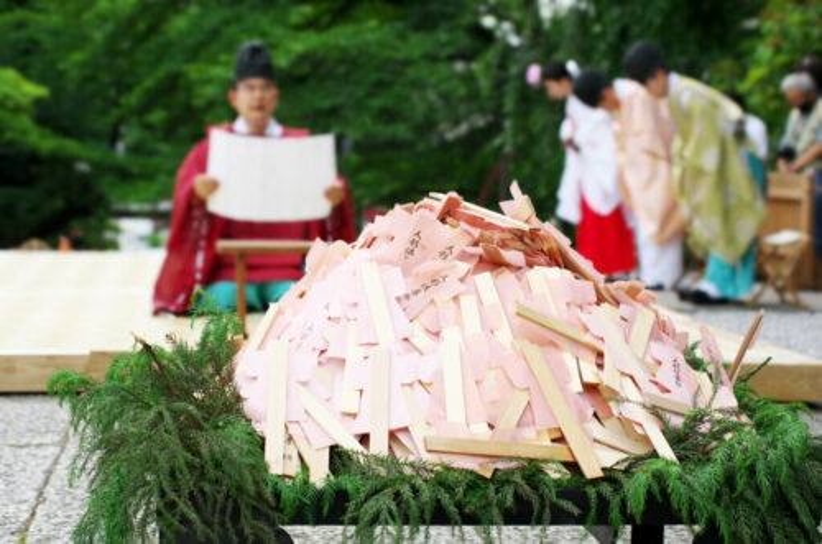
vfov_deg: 18.1
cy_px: 272
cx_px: 411
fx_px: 1709
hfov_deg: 27.0
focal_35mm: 75
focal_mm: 50
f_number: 4
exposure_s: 1/400
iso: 200
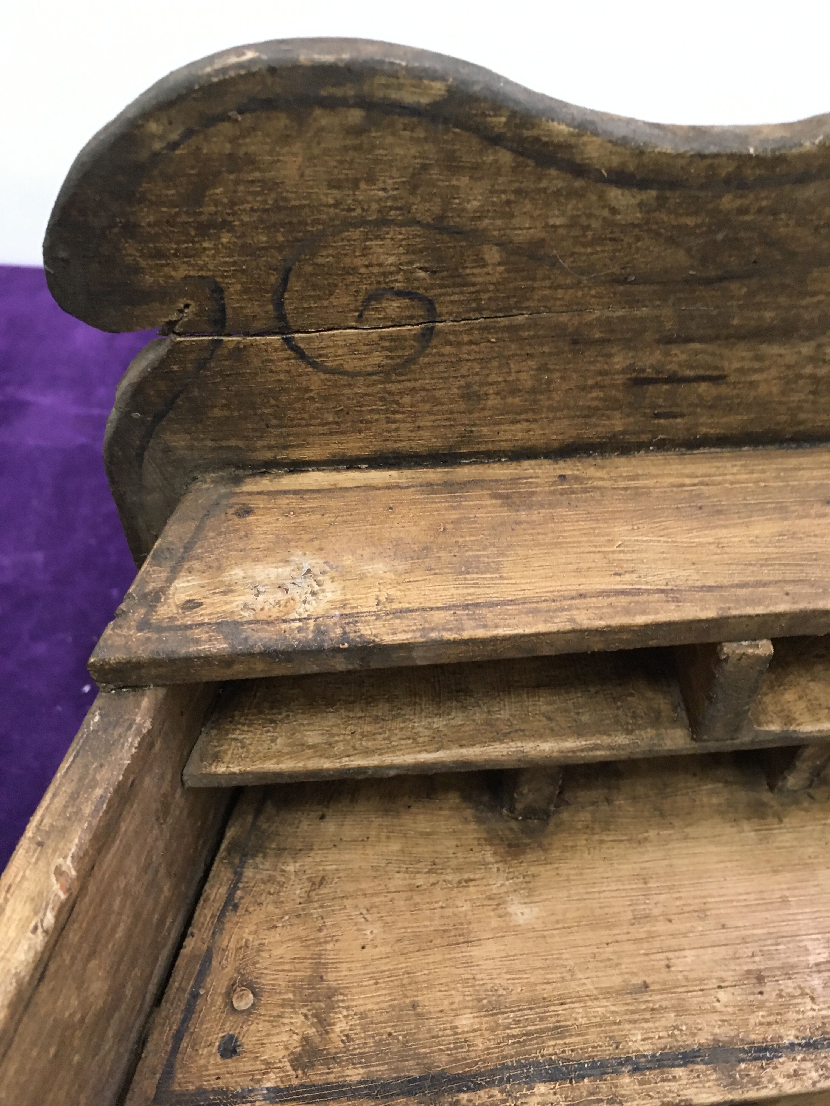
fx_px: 927
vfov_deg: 61.7
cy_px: 553
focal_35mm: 29
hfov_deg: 48.2
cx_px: 415
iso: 200
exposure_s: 1/33
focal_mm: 4.15
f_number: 2.2
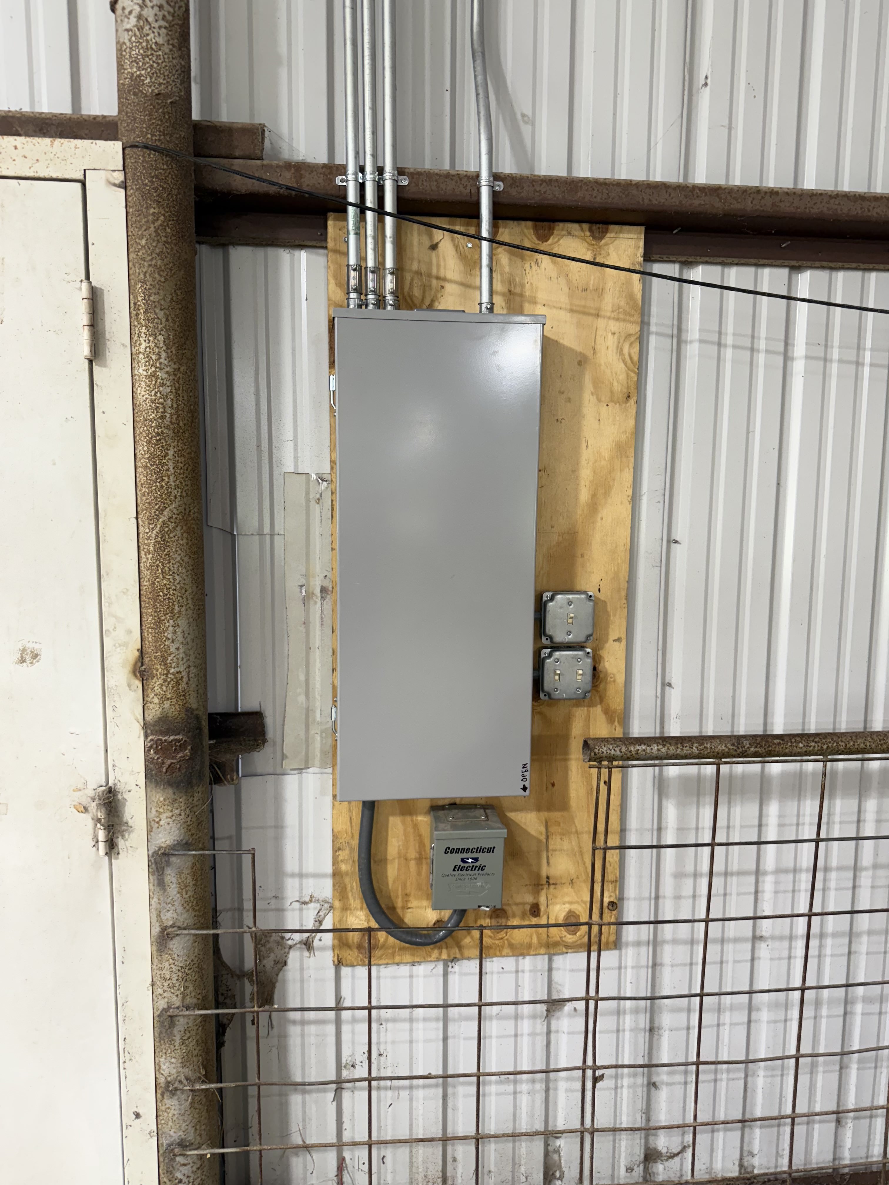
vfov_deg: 71.6
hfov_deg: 56.8
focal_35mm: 24
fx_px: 822
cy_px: 592
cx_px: 444
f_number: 1.78
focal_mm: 6.76
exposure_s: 1/120
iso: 200
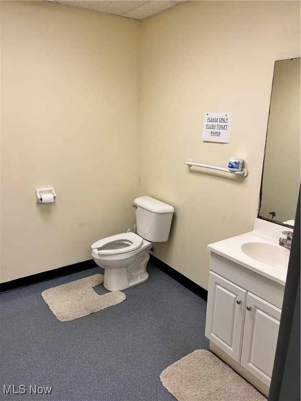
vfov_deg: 67.3
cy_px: 200
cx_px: 150
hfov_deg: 53.1
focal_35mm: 26
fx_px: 301
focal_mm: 5.1
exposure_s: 1/60
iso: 100
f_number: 1.6
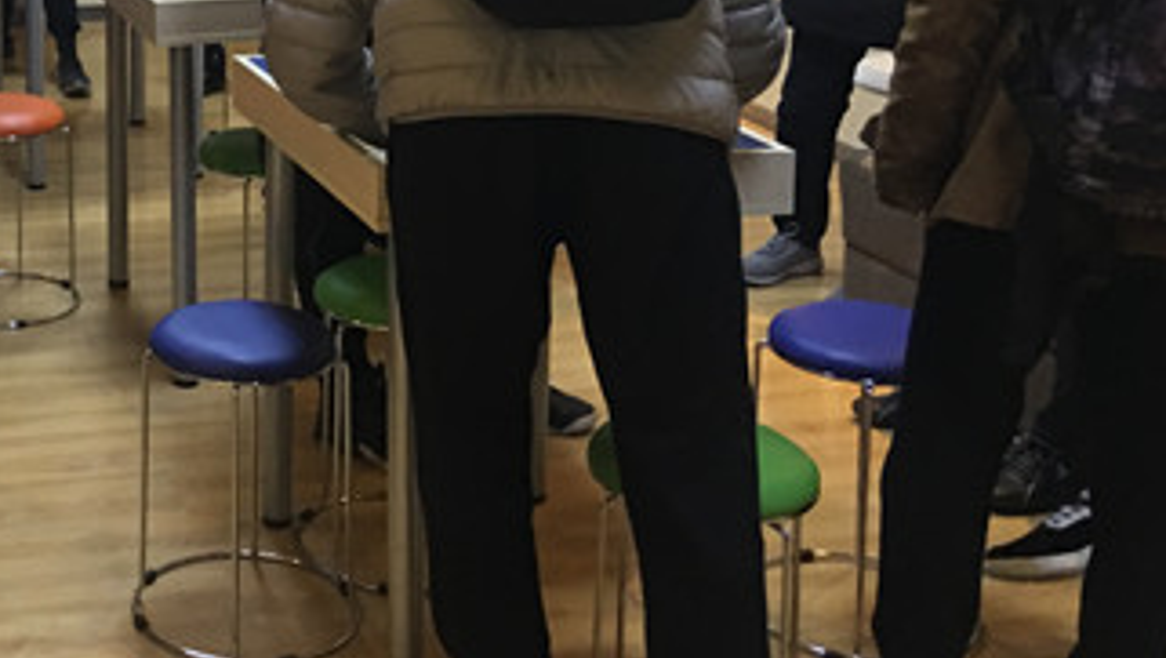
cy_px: -98
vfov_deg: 18.3
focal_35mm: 63
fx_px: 1949
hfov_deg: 31.4
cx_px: 69
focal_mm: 4.15
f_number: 2.2
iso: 80
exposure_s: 1/10
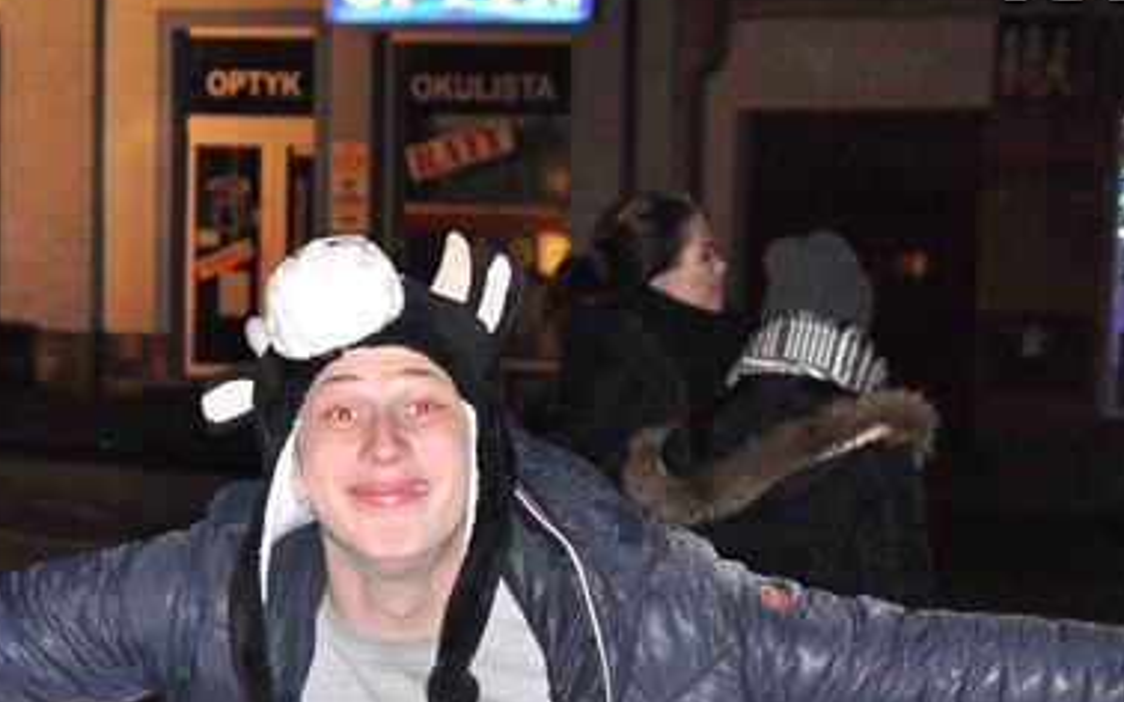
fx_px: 5053
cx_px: 503
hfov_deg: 12.7
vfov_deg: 7.9
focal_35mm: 165
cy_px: 698
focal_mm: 48
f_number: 5.6
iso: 3200
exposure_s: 1/60
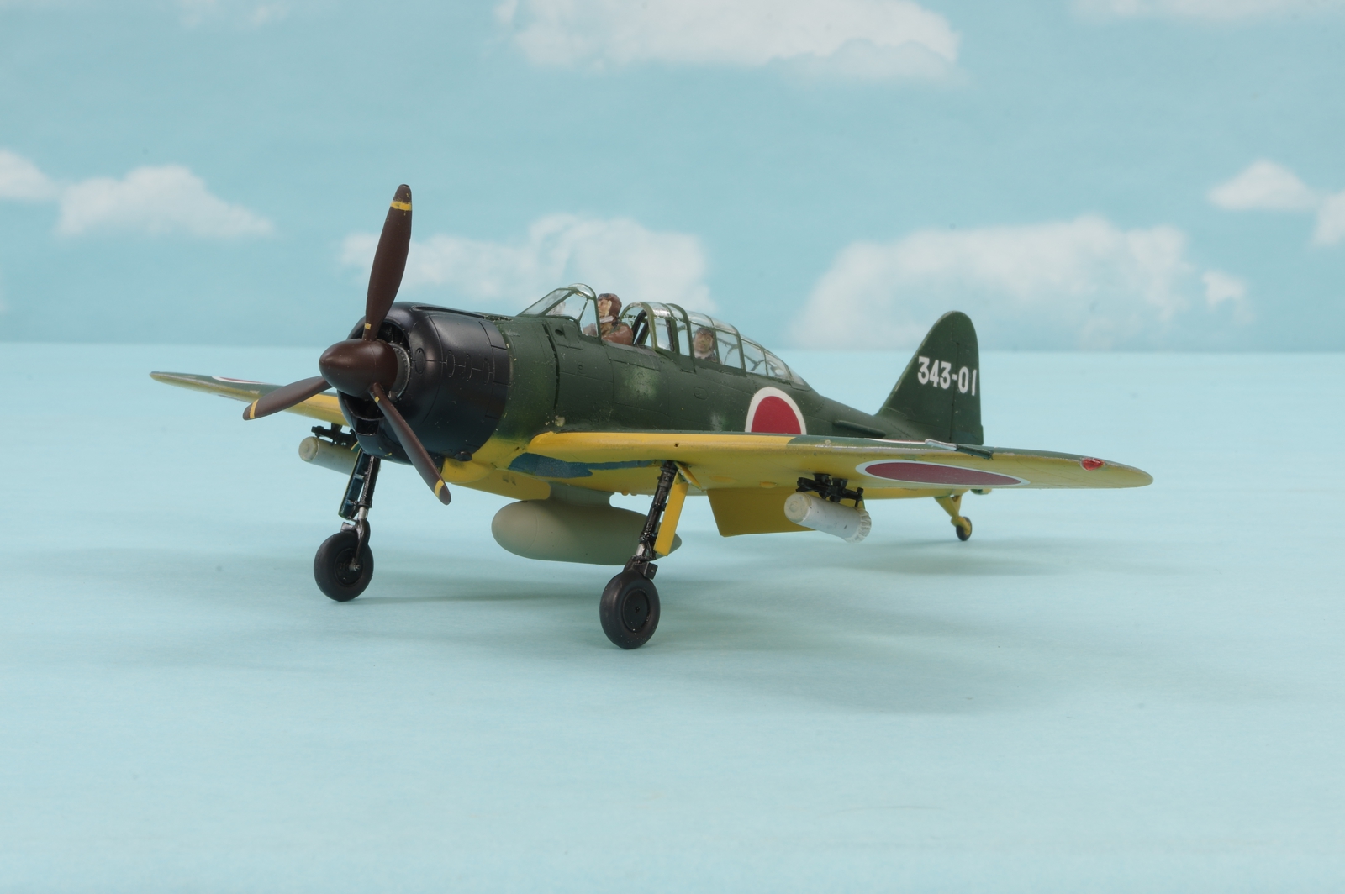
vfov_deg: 18.9
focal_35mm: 72
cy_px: 447
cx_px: 672
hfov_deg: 28.1
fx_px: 2688
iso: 100
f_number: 29
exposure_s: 4
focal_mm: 48
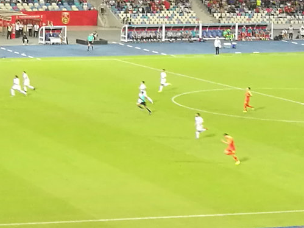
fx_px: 1380
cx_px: -128
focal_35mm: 157
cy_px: 44
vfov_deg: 9.4
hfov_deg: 12.1
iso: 160
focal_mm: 4.5
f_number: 2.2
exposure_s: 1/60
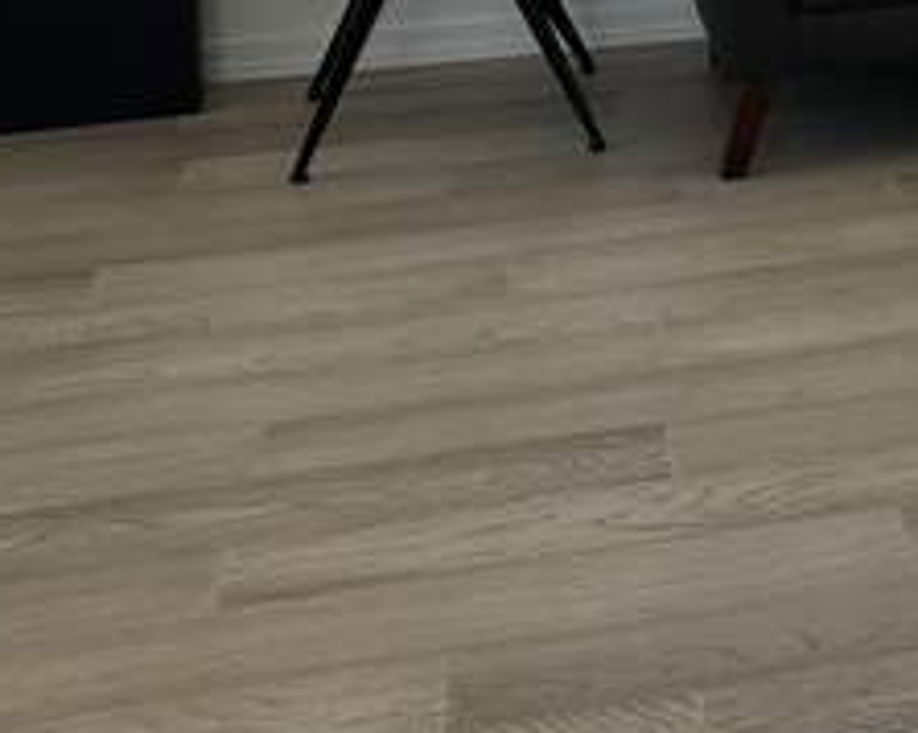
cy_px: -420
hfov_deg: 20.0
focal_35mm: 84
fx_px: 2280
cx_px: 1330
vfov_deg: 16.4
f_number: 1.78
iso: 64
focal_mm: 6.86
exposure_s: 1/234
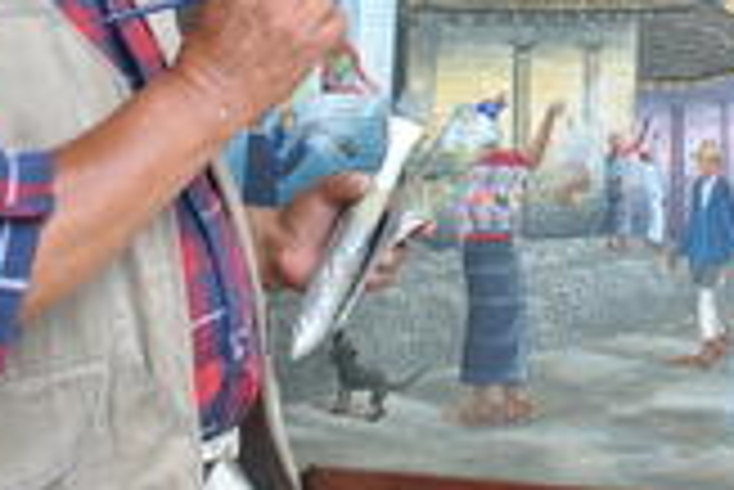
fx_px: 1694
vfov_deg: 16.0
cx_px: 554
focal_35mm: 83
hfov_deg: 24.2
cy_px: -45
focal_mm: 18
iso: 200
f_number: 5
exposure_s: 1/100
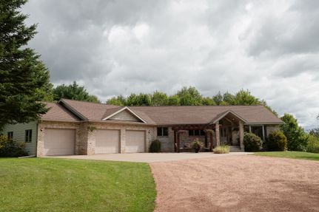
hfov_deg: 60.3
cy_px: 106
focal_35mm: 31
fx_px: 275
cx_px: 160
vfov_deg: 42.3
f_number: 4
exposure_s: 1/500
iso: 100
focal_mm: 11.26
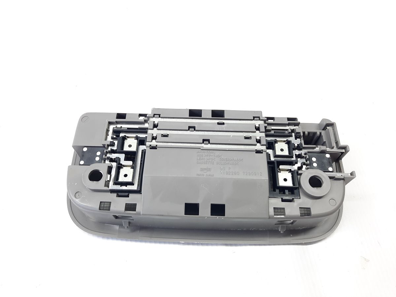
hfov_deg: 69.4
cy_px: 148
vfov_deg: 54.9
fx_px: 286
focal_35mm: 25
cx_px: 198
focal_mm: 4.6
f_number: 2
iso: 125
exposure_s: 1/50
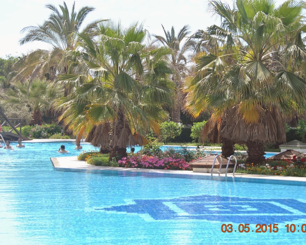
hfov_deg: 18.8
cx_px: 163
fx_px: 924
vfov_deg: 15.1
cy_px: 123
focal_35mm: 102
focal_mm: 60
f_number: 5.6
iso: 160
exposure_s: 1/500
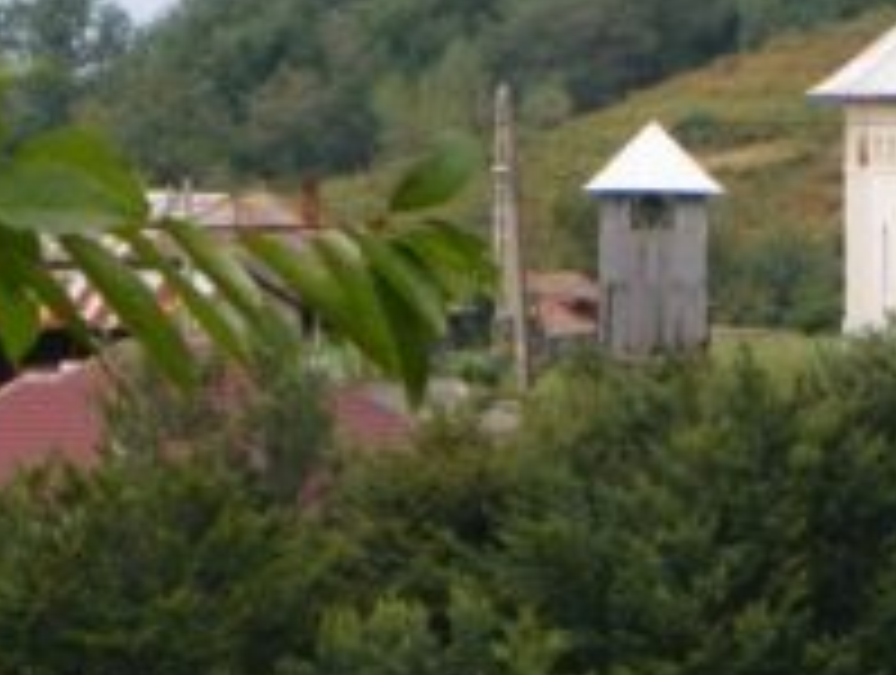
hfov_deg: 5.2
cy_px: 148
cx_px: 860
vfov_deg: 4.0
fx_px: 9776
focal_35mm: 377
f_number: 4
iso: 64
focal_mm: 19.2
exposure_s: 1/100
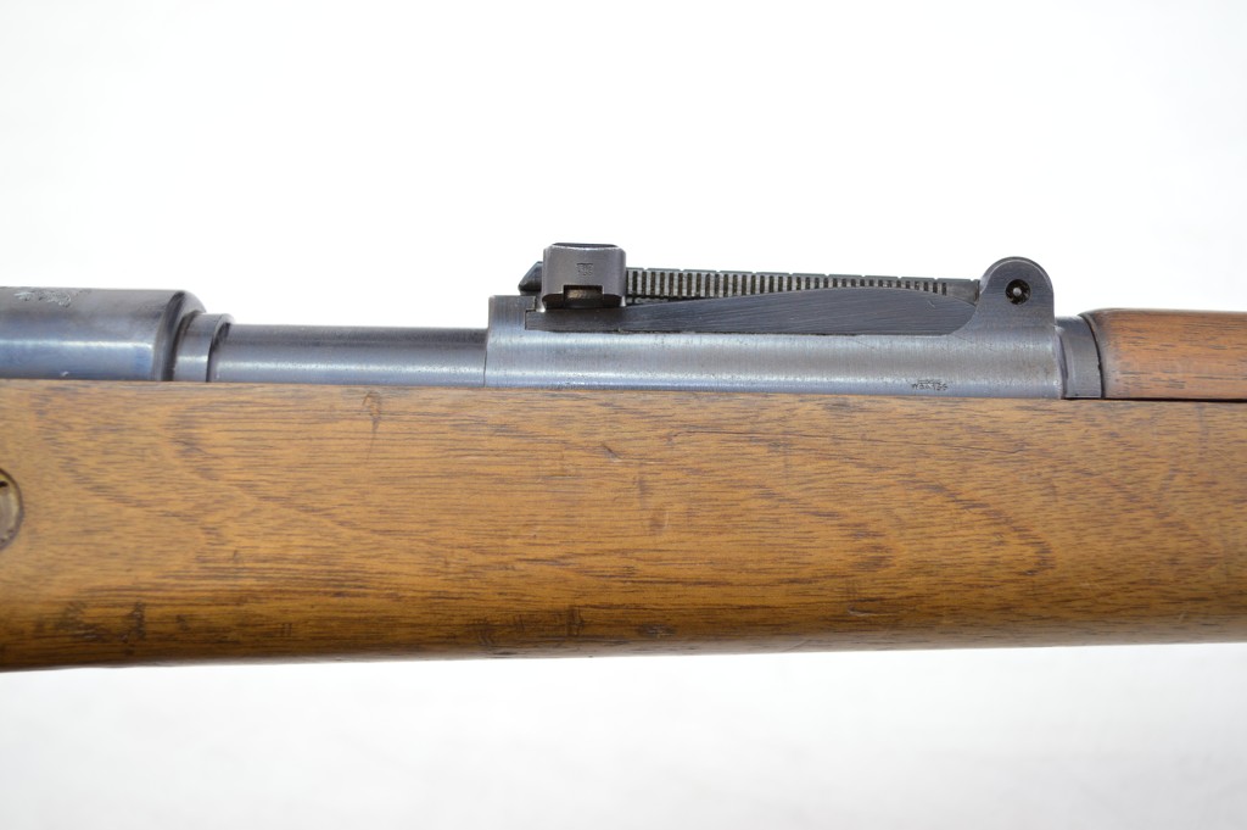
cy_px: 415
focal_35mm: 48
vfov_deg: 28.0
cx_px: 624
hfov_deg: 41.1
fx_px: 1661
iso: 200
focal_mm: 32
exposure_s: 1/15
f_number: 4.8
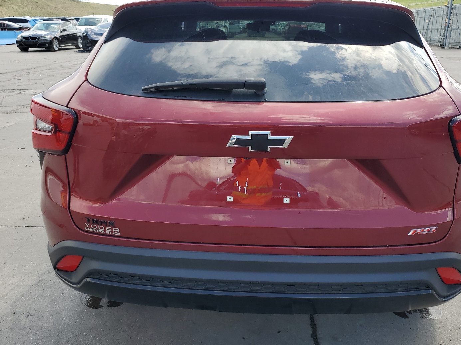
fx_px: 399
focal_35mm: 30
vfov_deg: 46.8
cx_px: 250
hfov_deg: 59.9
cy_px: 162
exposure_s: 1/1111
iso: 50
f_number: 1.5
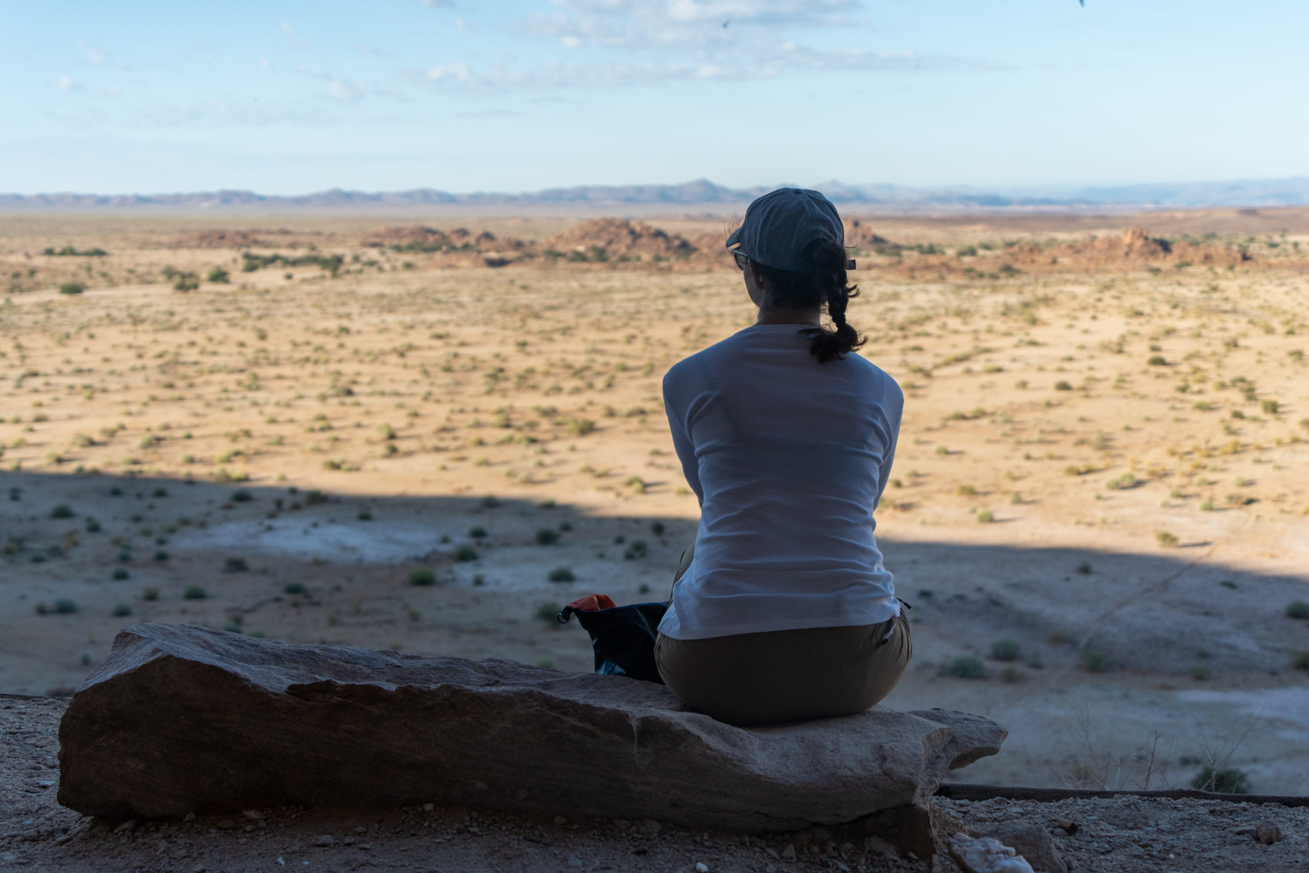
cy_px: 382
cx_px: 671
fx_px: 1854
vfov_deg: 26.5
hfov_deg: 38.9
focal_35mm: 51
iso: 800
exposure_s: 1/4000
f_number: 3.5
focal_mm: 44
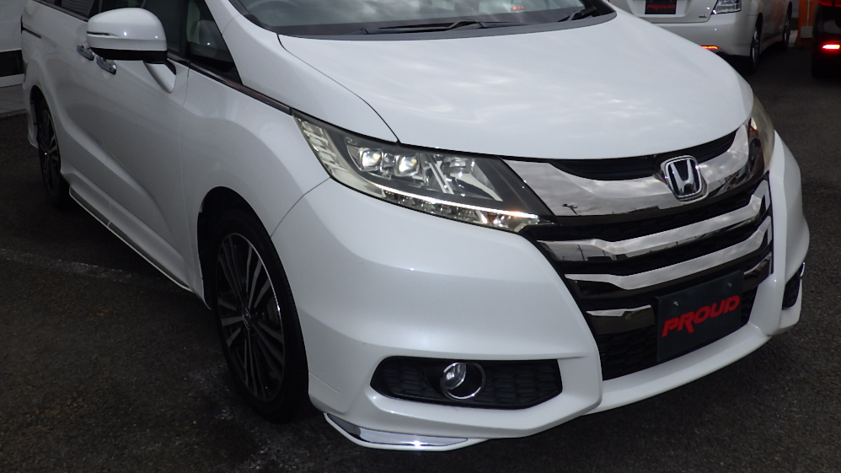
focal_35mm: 38
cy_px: 157
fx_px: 847
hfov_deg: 52.8
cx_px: 417
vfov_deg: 30.9
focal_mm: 6.1
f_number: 4.6
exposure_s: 1/1000
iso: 125
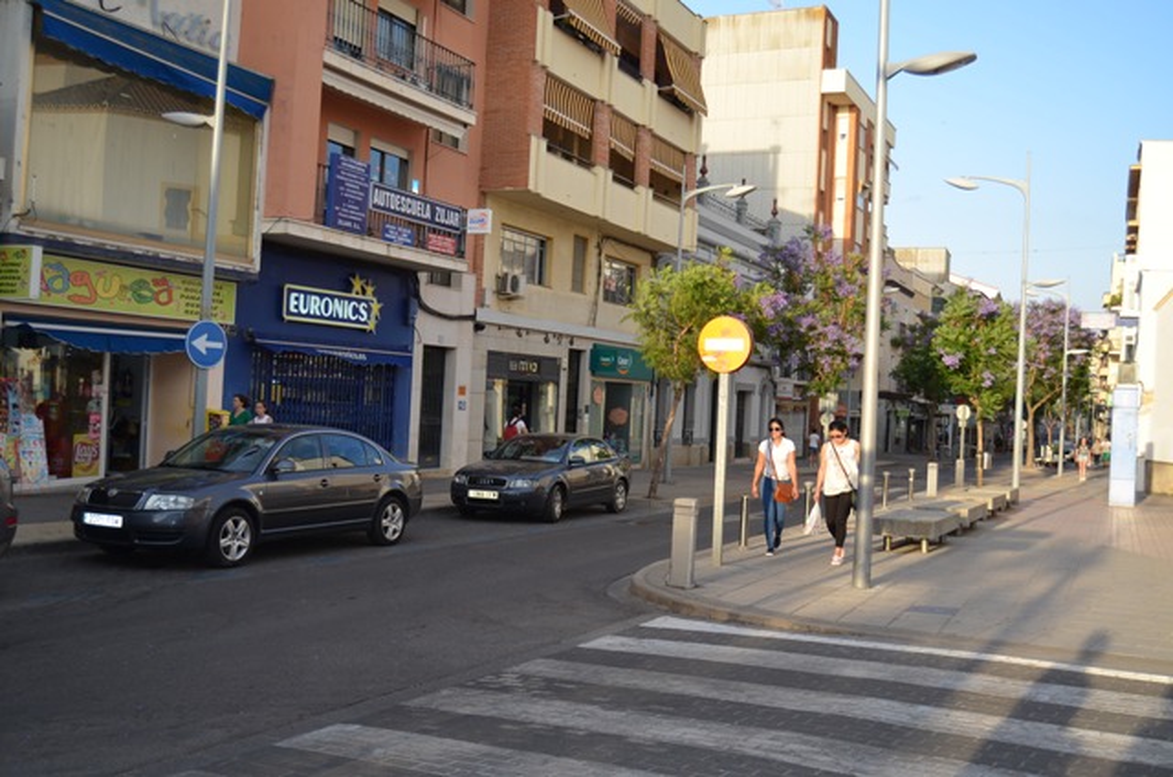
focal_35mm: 34
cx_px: 586
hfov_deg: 55.2
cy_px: 388
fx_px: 1122
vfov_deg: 38.2
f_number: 3.8
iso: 125
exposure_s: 1/200
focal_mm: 23
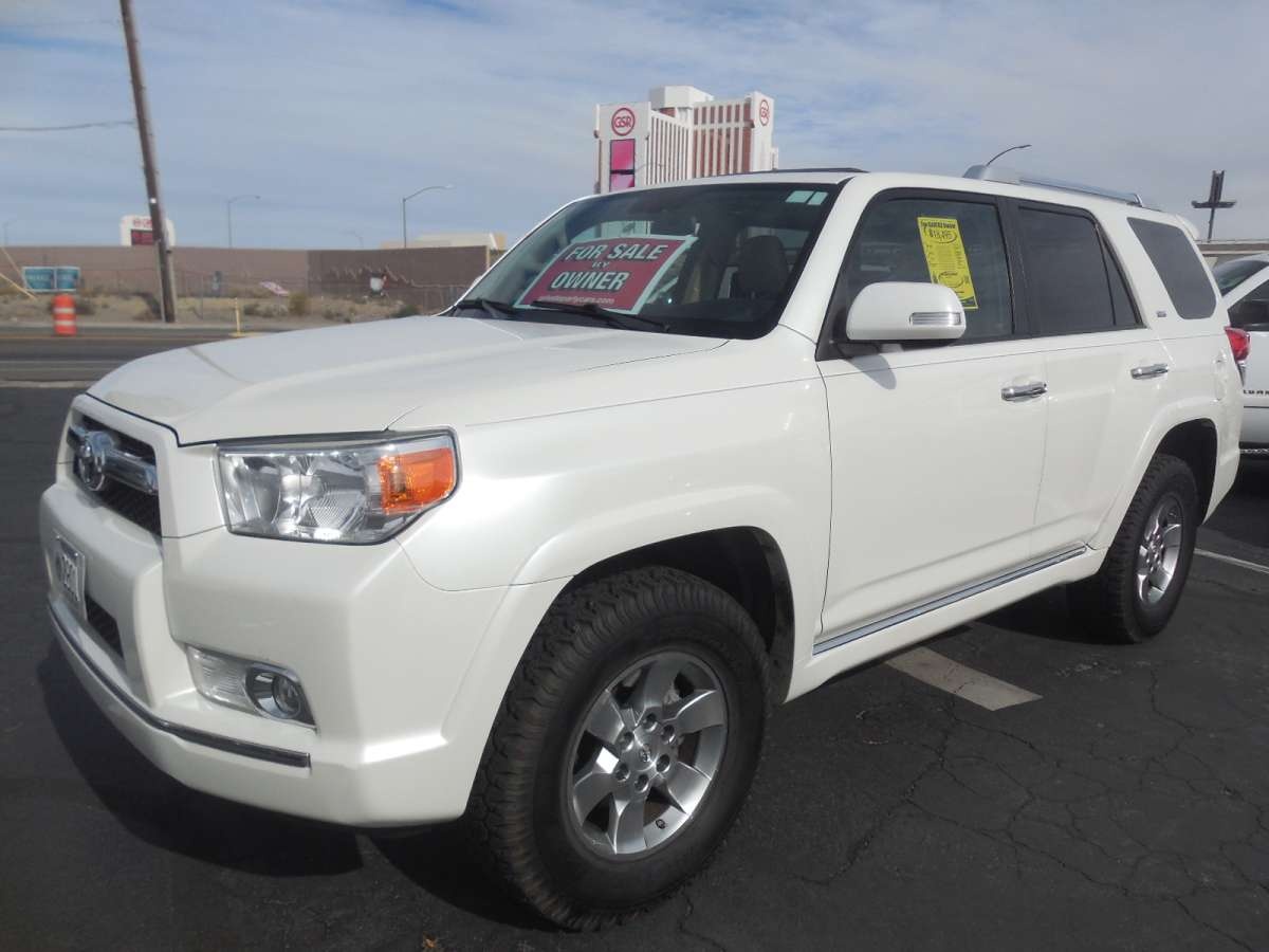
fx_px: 953
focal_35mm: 26
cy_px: 476
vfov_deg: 53.1
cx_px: 634
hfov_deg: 67.3
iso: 125
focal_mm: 4.6
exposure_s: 1/250
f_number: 11.5
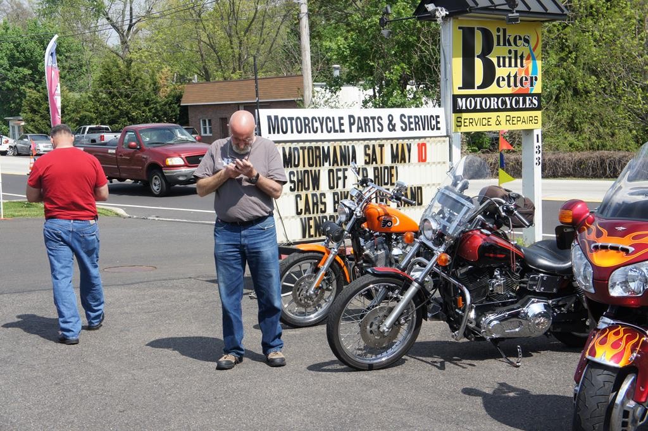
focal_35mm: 56
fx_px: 998
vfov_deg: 24.4
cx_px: 324
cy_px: 216
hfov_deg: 36.0
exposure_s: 1/320
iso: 200
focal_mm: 37
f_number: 8
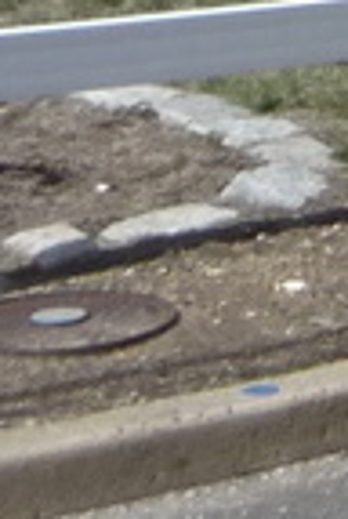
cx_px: 1715
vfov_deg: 8.7
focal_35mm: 223
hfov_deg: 5.0
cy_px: -541
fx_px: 3218
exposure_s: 1/800
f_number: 6.3
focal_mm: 5.2
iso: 200
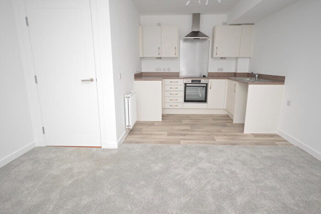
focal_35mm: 21
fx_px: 187
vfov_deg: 59.4
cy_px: 107
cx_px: 160
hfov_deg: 81.2
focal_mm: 14
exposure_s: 1/60
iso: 2000
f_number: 4.8
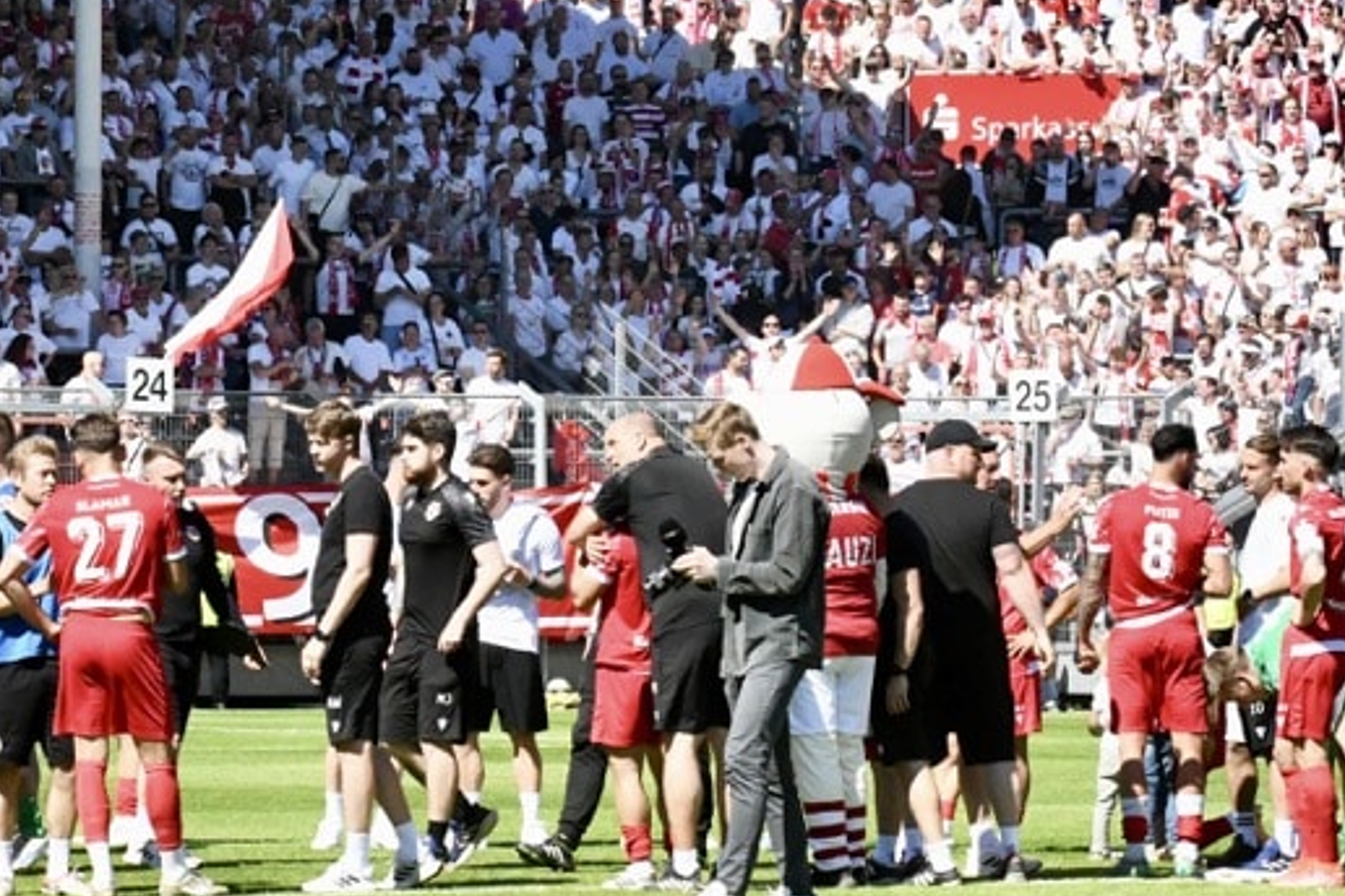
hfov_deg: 8.3
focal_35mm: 248
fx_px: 9265
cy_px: 488
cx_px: 164
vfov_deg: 5.5
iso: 4000
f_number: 16
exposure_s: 1/1600
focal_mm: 100
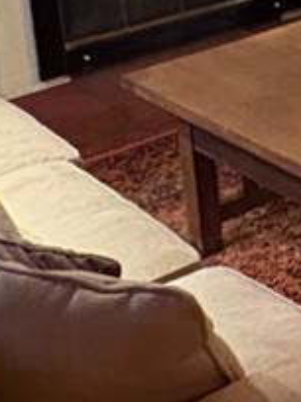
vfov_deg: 18.2
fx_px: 1194
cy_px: -75
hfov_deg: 13.4
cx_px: 481
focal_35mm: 103
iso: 1000
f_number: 2.2
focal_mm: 2.22
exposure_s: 1/30
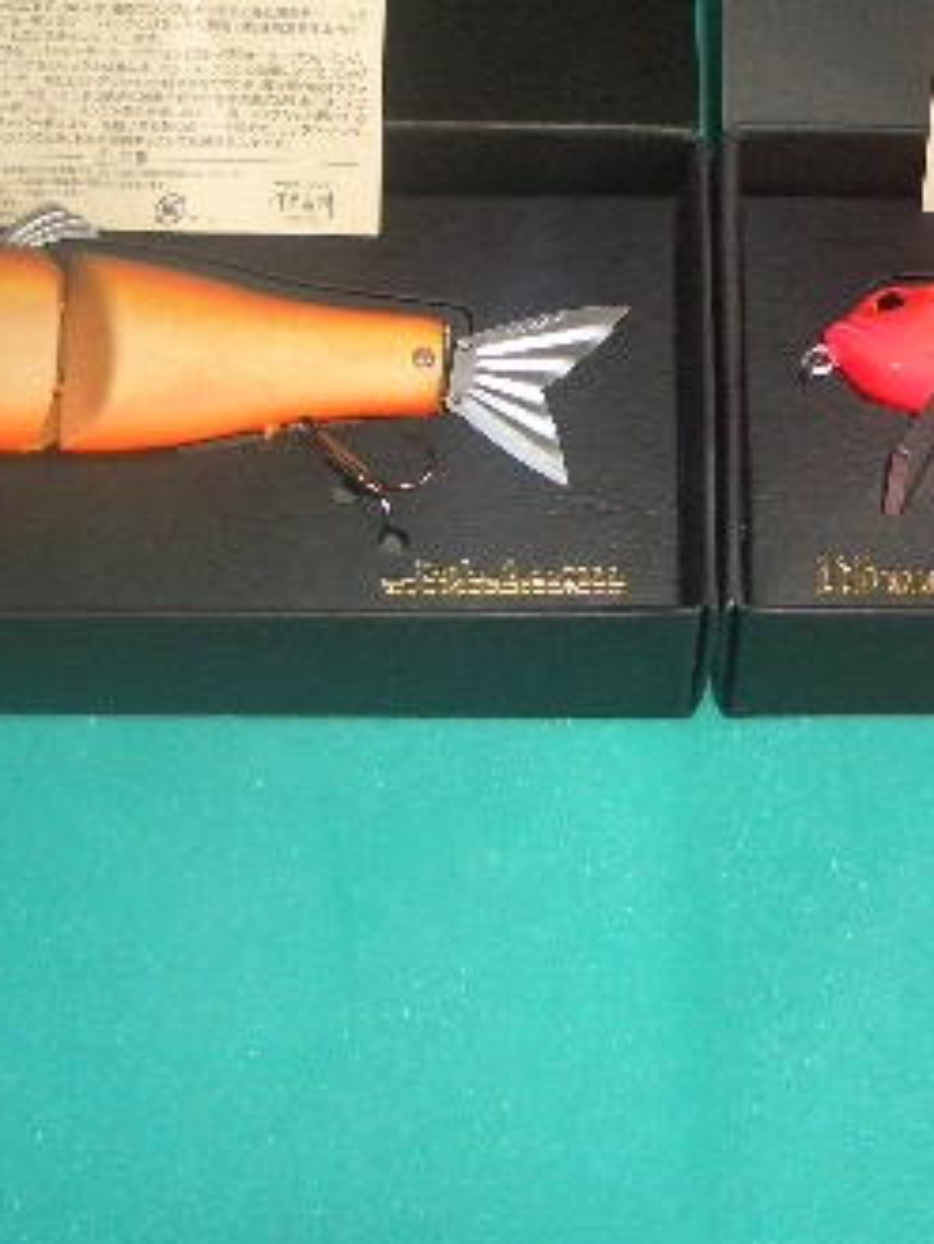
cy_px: 393
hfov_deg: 21.5
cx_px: 692
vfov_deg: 28.3
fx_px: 2445
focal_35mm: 68
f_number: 2.6
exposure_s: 1/60
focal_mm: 5.8
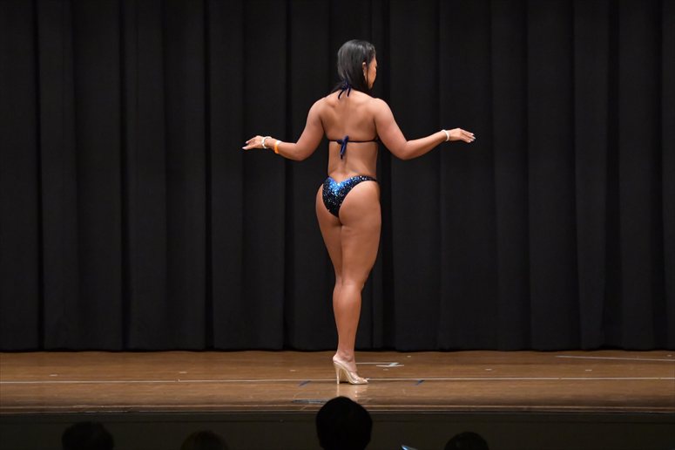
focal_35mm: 202
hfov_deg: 10.2
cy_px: 225
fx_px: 3786
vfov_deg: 6.8
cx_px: 338
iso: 6400
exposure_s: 1/400
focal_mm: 135
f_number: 5.6
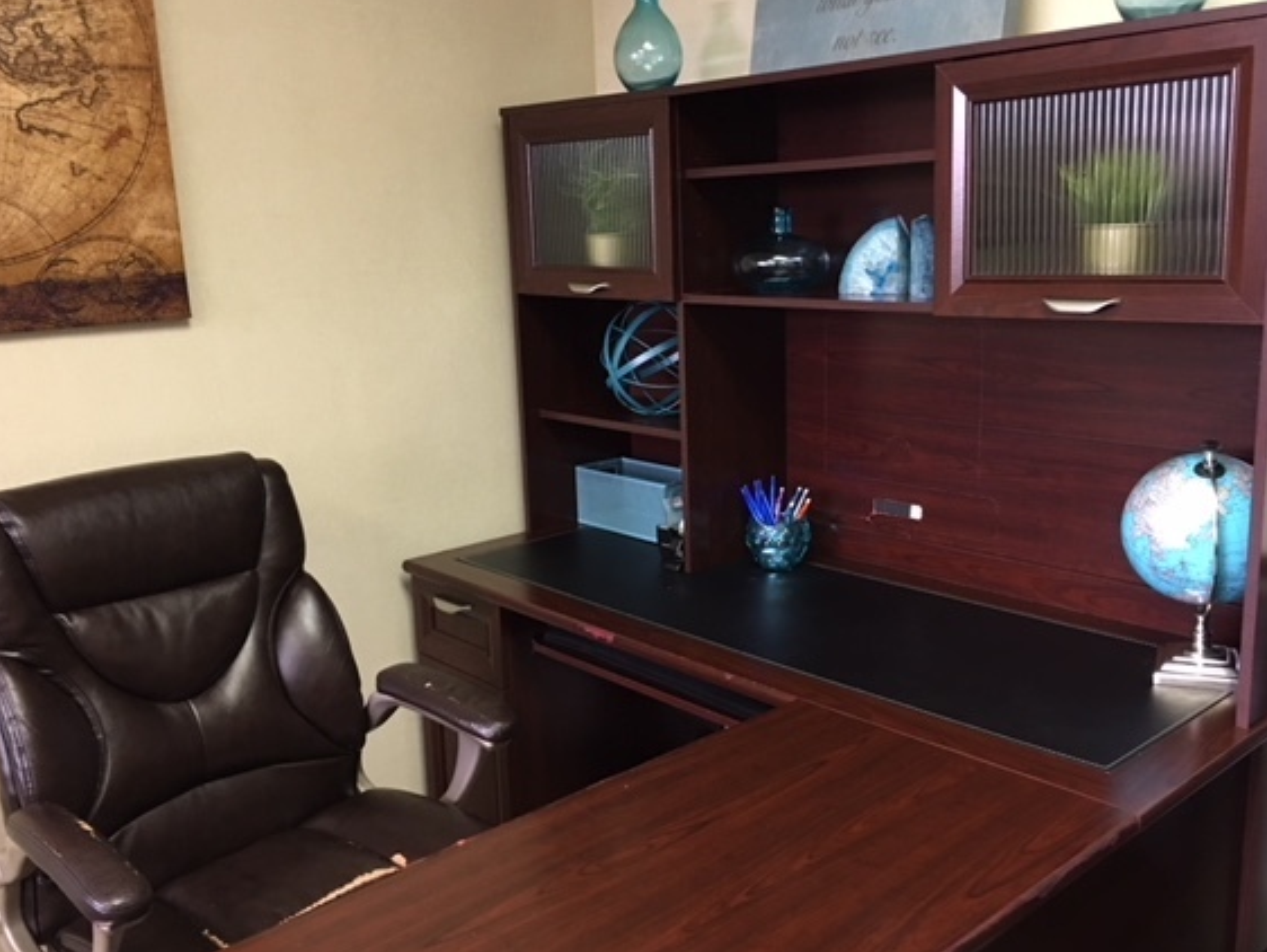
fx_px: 1208
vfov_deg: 43.0
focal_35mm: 33
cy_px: 492
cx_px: 658
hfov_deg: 55.3
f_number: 2.2
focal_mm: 4.15
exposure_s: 1/10
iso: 80
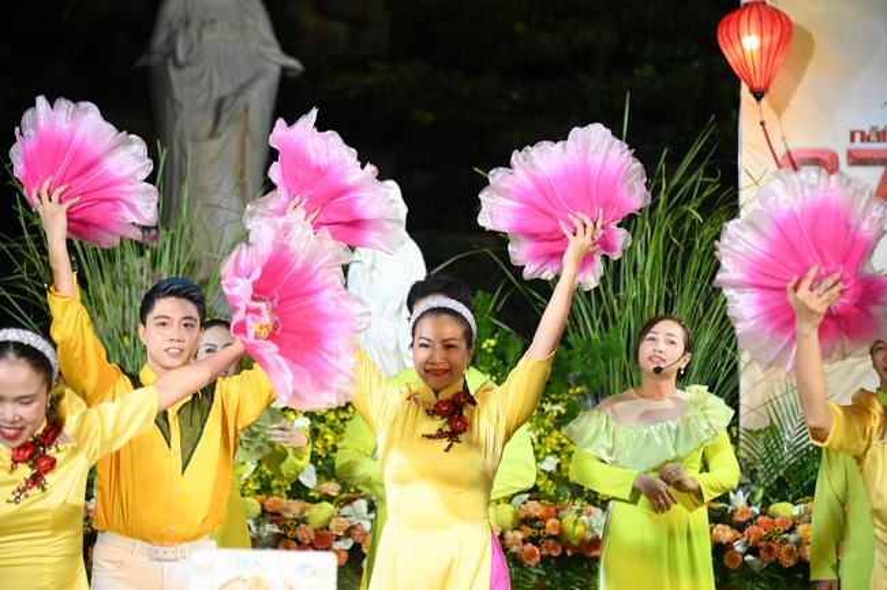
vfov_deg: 13.0
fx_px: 2584
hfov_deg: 19.5
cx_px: 444
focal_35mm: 105
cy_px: 295
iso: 12800
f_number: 4
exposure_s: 1/500
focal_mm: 105
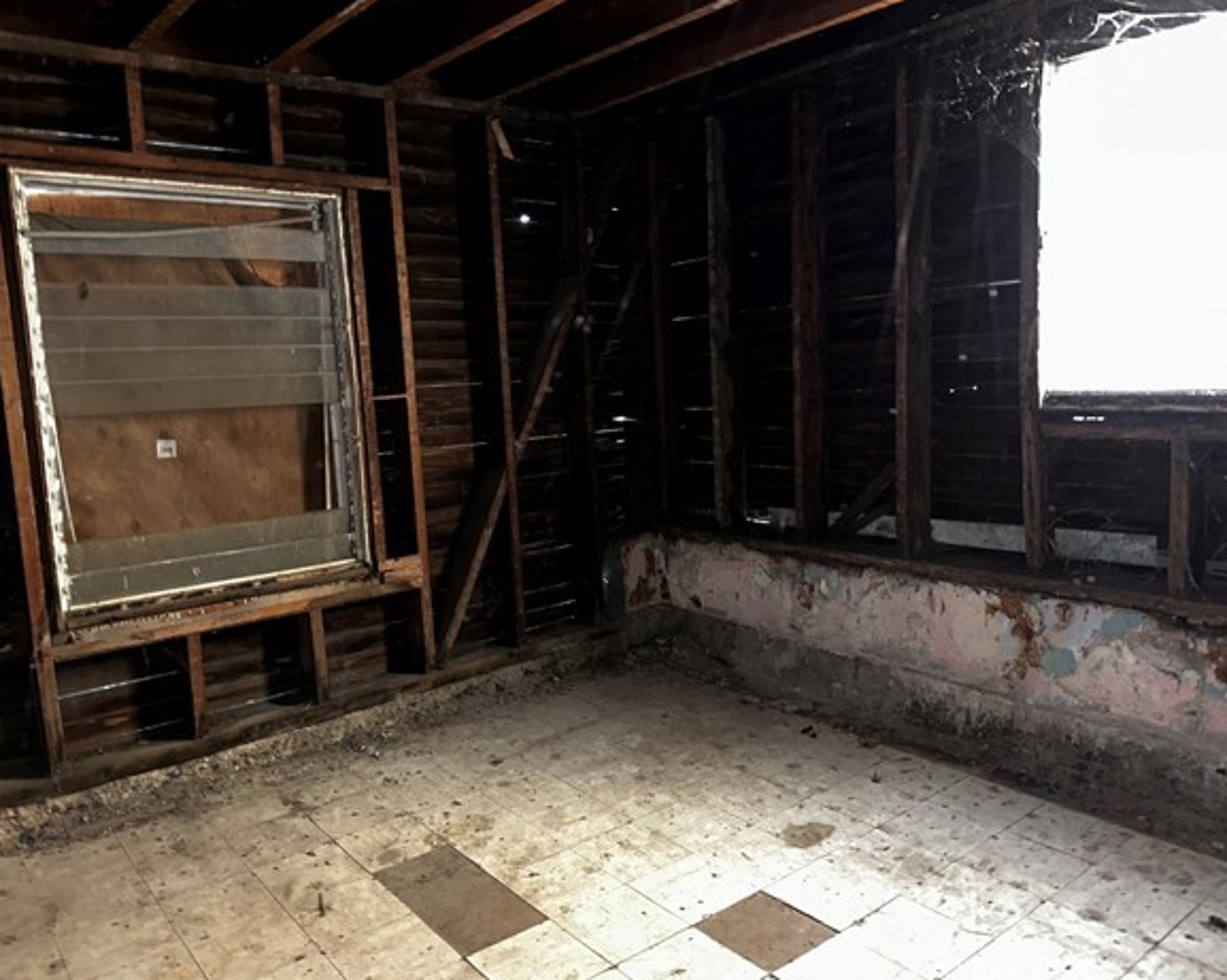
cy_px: 500
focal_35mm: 26
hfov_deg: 65.9
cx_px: 559
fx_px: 944
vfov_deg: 54.9
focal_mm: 6.86
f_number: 1.78
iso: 320
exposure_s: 1/4
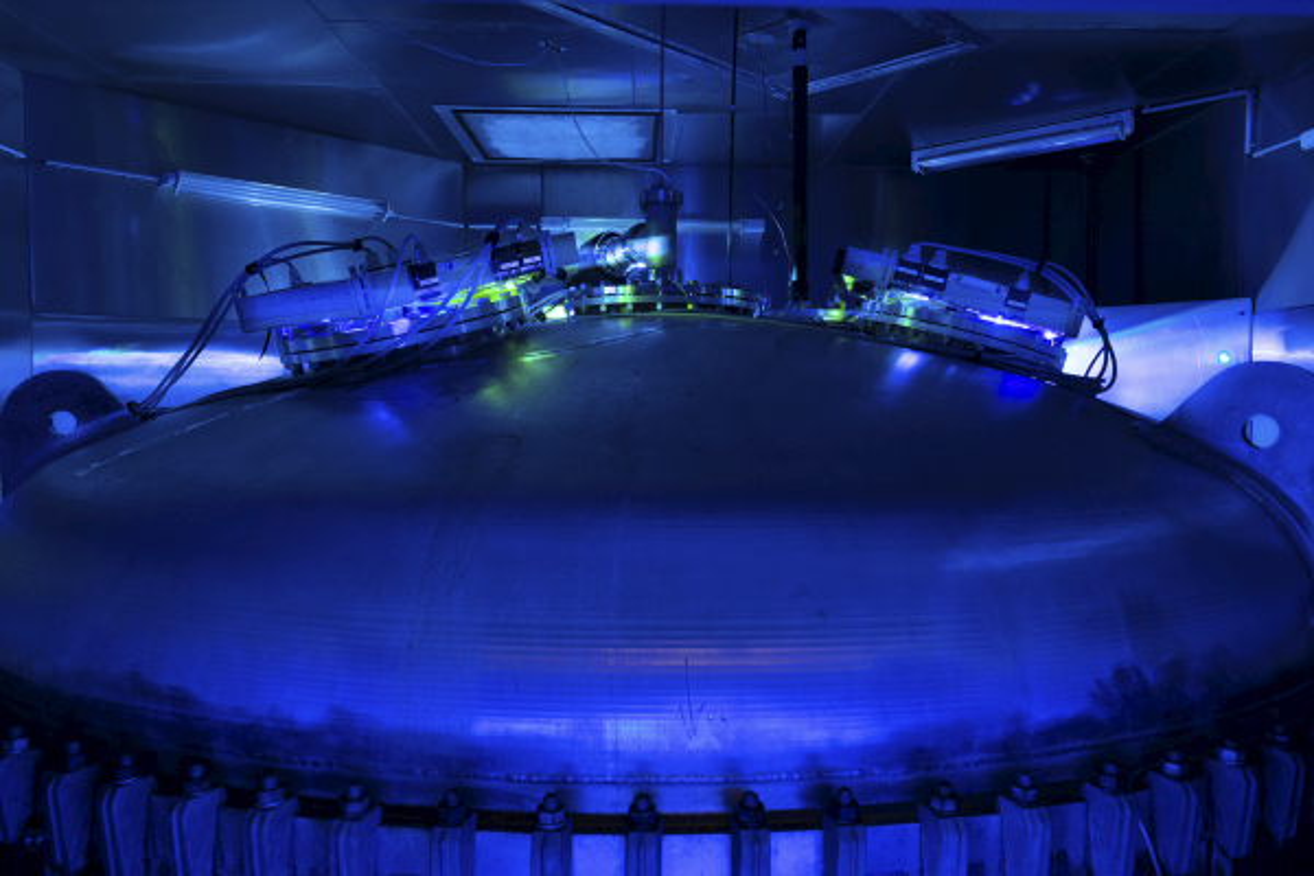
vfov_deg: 51.3
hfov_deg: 71.5
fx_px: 912
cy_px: 438
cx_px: 657
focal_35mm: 25
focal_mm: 25
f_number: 8
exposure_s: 1/2
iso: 1600
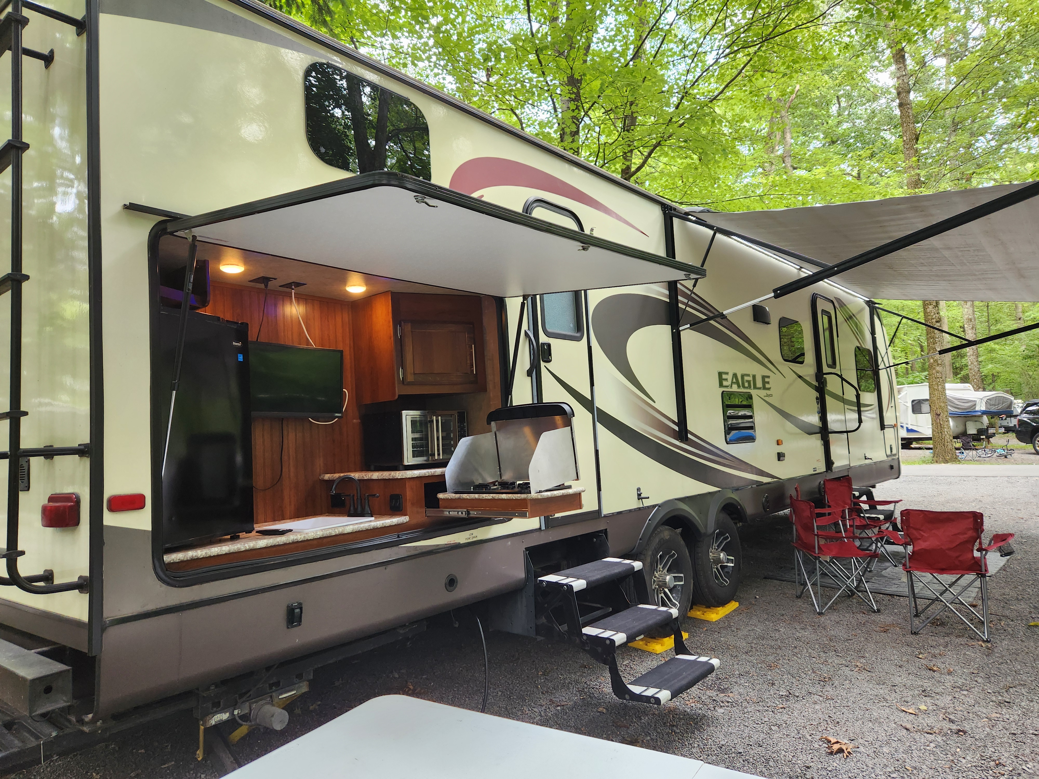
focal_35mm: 23
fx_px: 690
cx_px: 520
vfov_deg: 58.9
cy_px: 390
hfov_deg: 73.9
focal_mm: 5.4
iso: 160
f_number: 1.8
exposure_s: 1/180
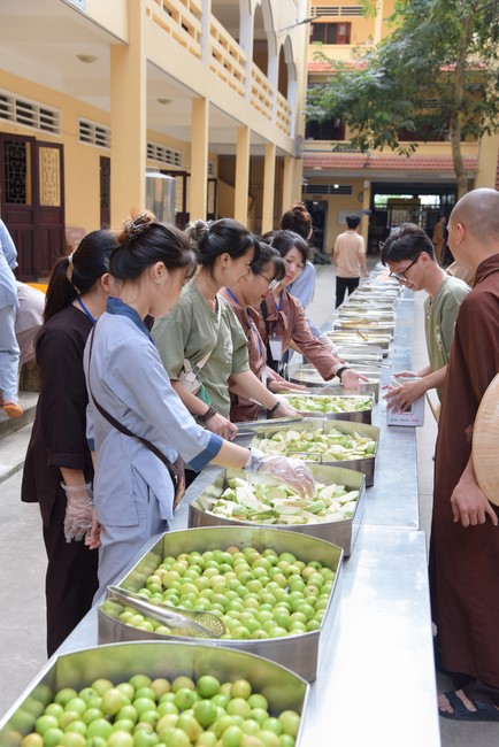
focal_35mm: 48
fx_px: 997
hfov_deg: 28.1
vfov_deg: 41.1
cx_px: 250
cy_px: 374
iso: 200
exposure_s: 1/125
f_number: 5.6
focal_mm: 48
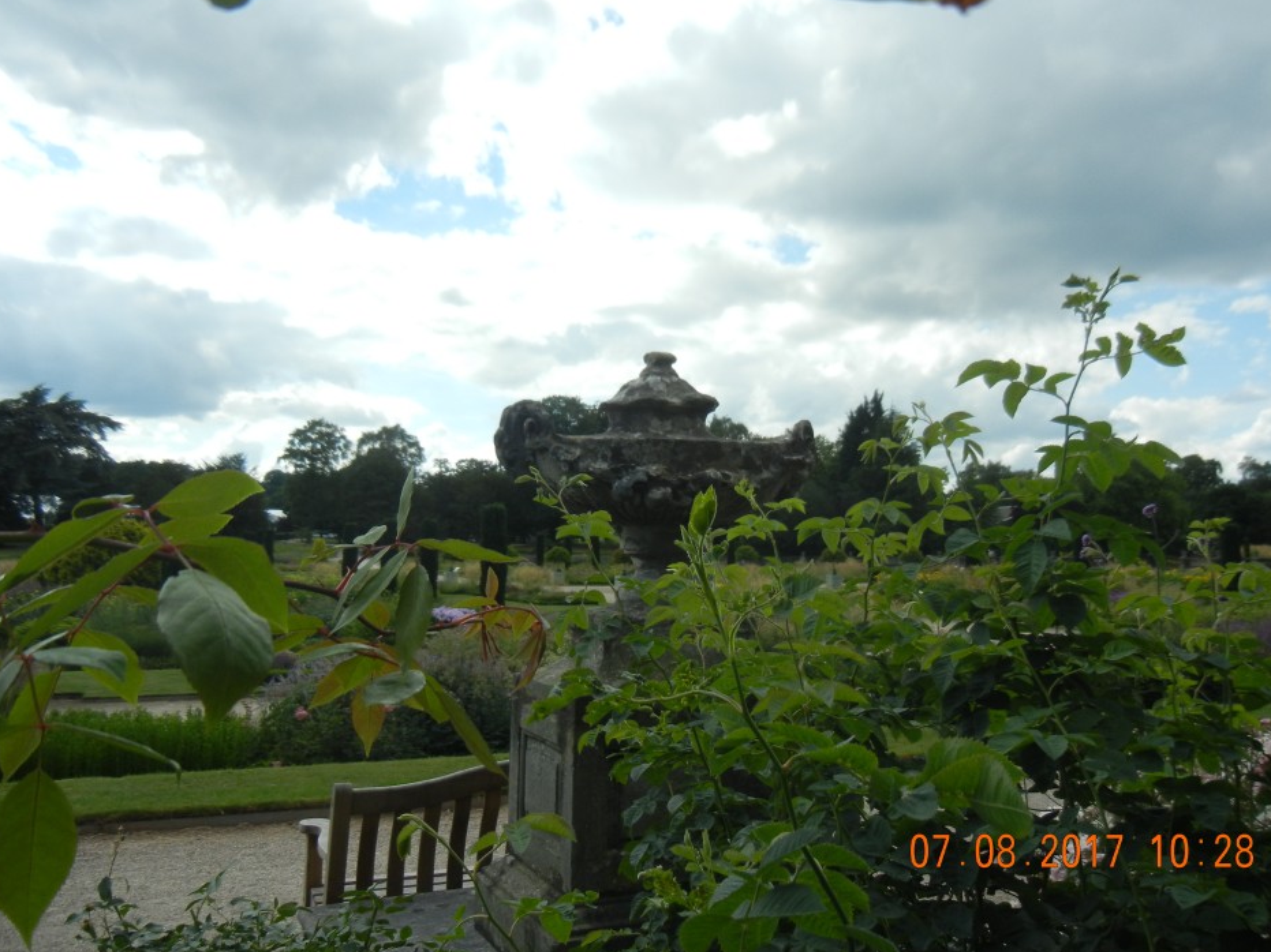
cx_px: 640
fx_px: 1212
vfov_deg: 42.9
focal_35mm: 33
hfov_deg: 55.4
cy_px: 436
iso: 160
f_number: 7
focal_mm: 5.4
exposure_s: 1/470
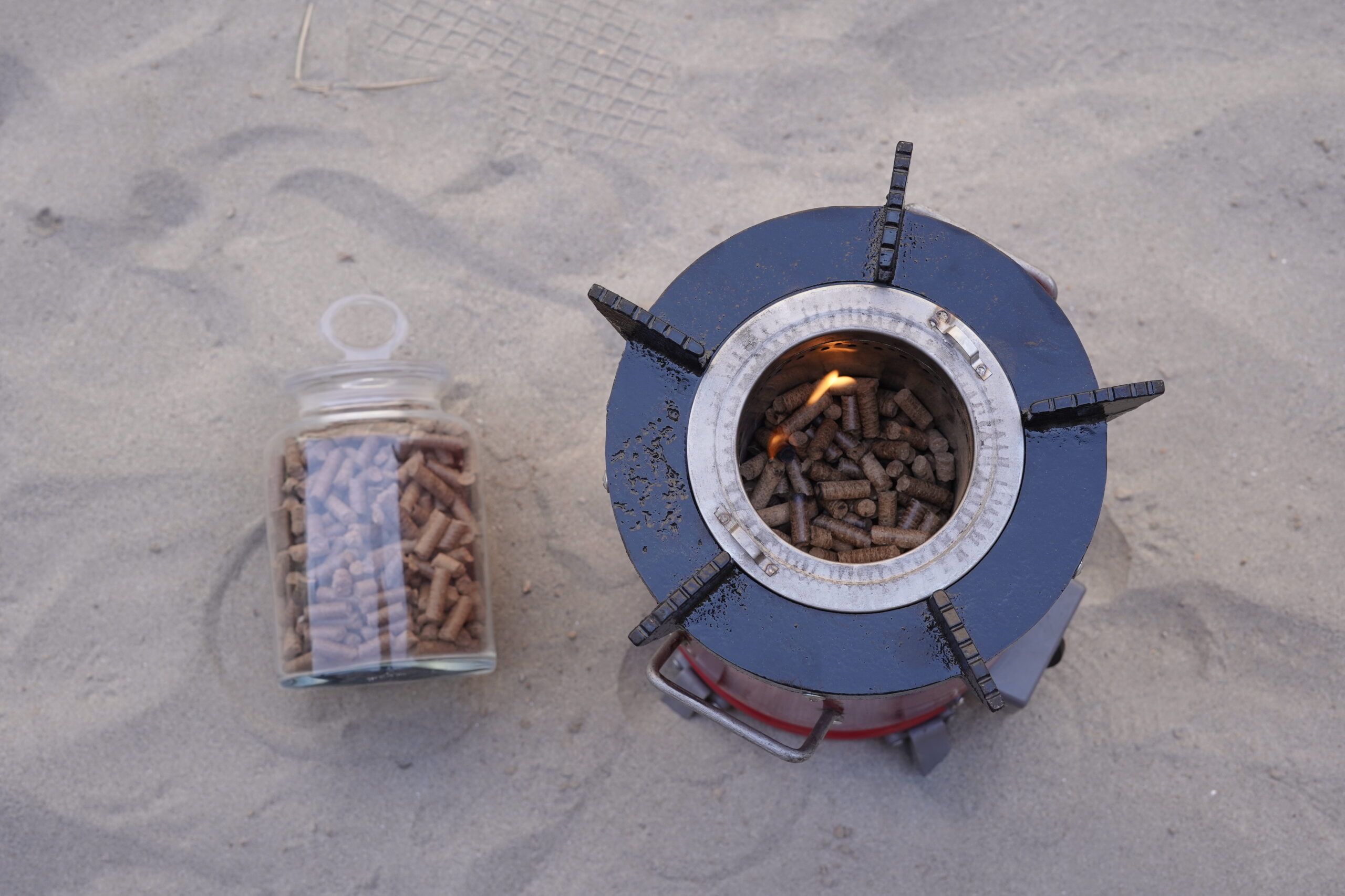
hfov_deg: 39.6
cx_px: 672
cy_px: 448
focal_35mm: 50
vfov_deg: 27.0
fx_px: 1868
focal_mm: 50
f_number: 6.3
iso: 400
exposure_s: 1/200
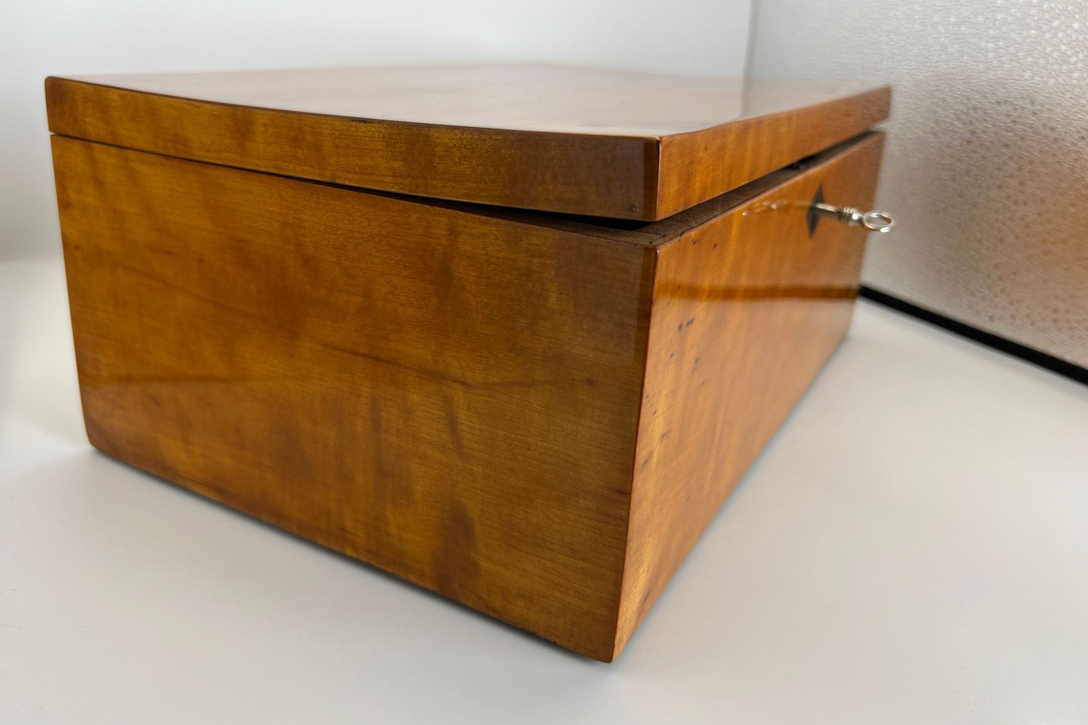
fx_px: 846
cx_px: 526
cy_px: 317
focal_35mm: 28
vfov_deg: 46.3
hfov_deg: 65.5
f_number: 1.5
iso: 40
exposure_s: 1/100
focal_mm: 5.7
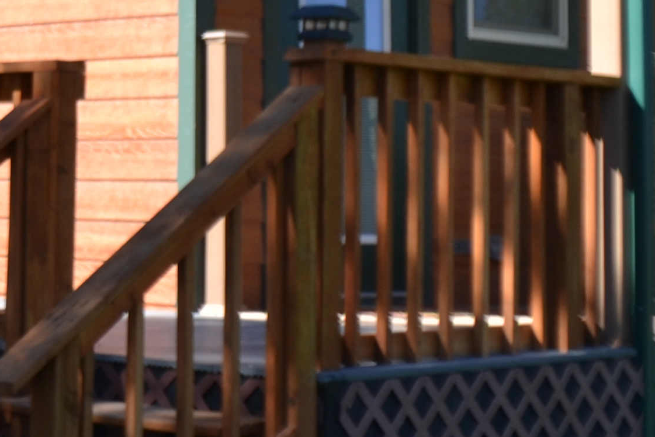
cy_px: 144
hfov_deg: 17.5
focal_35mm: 111
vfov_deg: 12.3
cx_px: -157
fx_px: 2019
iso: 100
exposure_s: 1/160
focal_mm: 18
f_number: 6.3
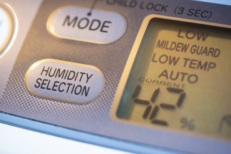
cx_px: 116
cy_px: 77
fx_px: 674
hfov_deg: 19.5
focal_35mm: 105
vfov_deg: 13.0
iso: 3200
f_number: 4
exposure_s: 1/125
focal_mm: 105
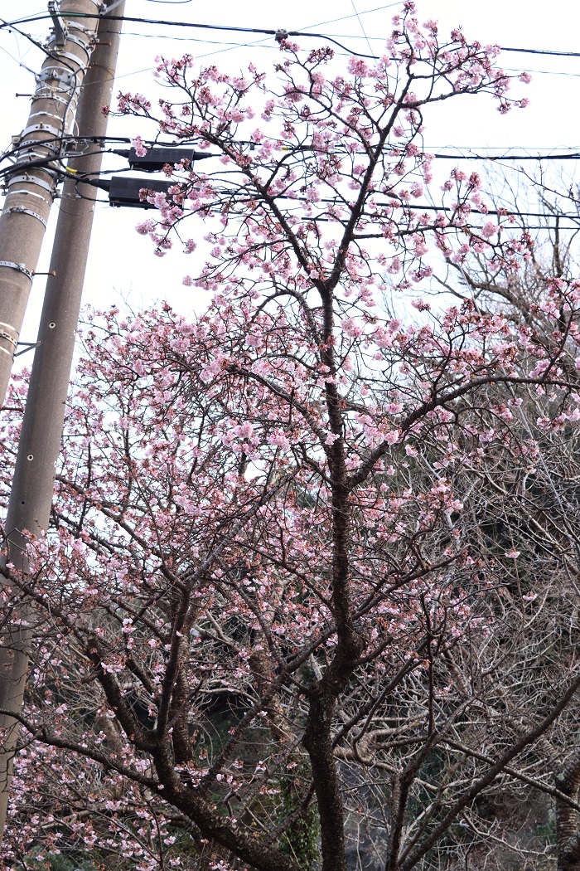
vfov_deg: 35.1
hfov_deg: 23.8
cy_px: 436
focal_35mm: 57
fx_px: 1377
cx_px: 290
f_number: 7.1
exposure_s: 1/200
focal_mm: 38
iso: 400
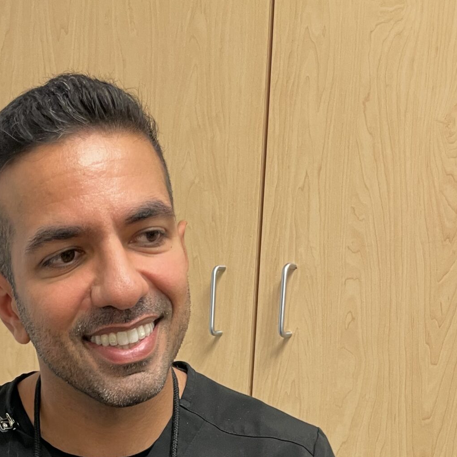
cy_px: 575
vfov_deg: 25.8
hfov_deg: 29.1
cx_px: 121
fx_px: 866
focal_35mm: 58
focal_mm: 4.2
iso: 160
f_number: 1.6
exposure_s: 1/60
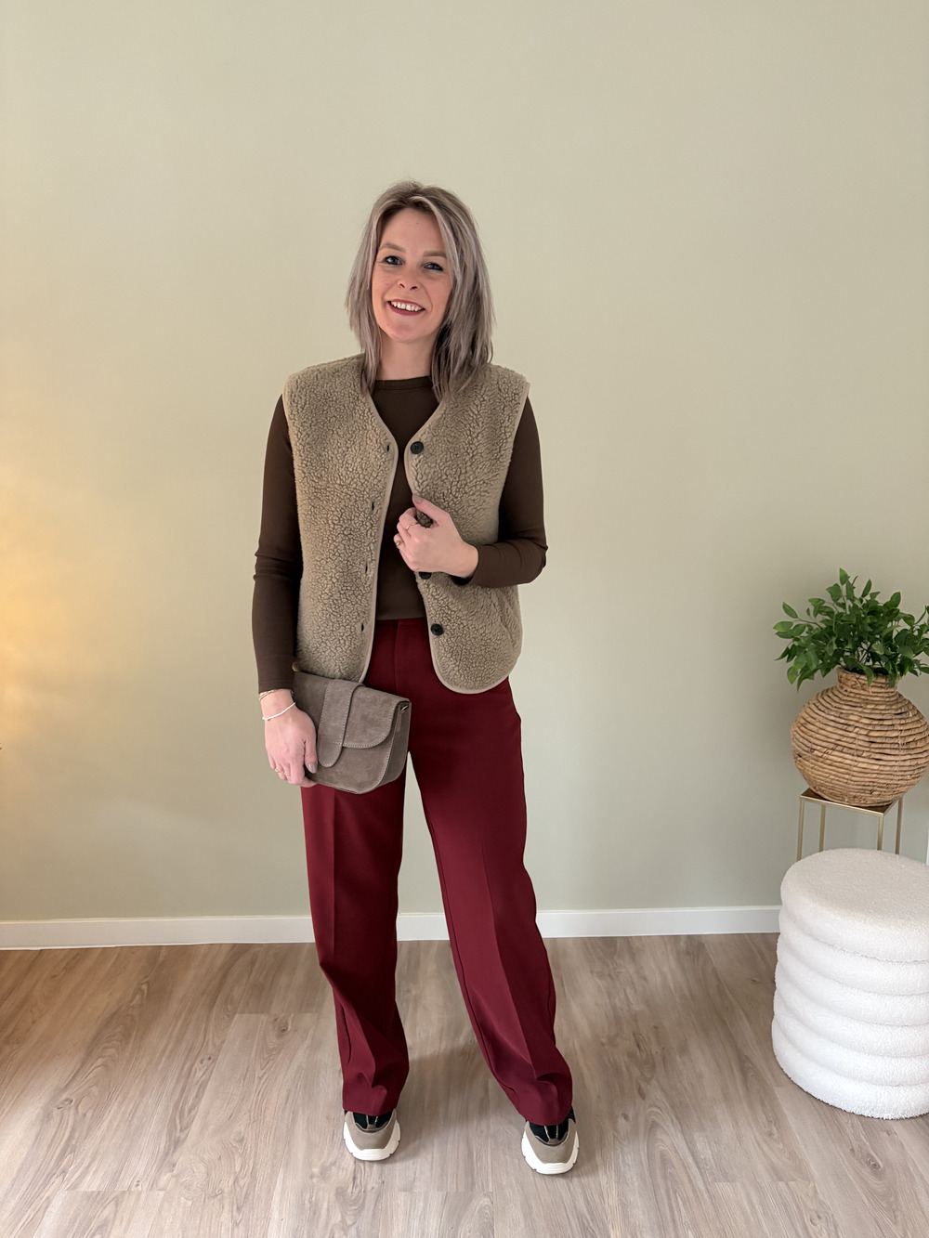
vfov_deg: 67.3
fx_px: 930
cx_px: 464
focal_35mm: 26
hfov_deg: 53.1
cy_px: 619
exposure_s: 1/40
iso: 500
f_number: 1.6
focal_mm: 5.96
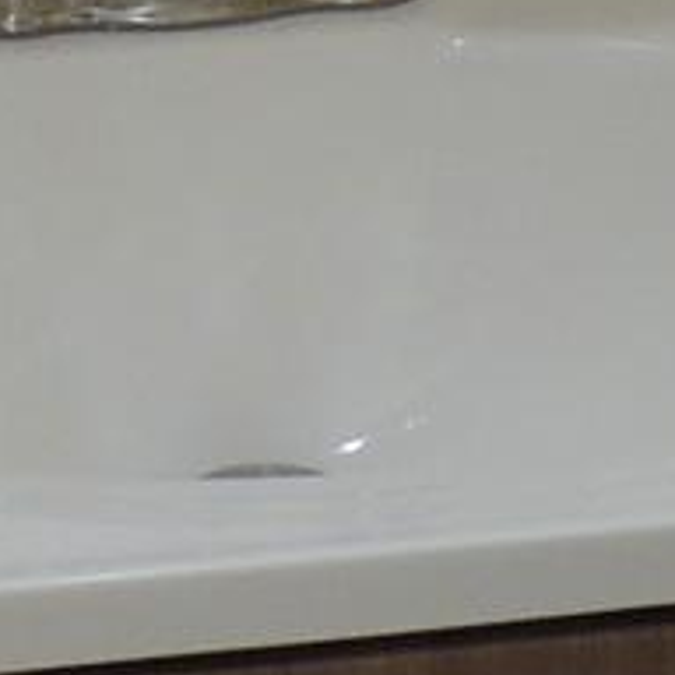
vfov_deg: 7.2
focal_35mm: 226
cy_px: -1062
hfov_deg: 7.7
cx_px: 98
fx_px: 4986
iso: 160
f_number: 3
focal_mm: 4.3
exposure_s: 1/30
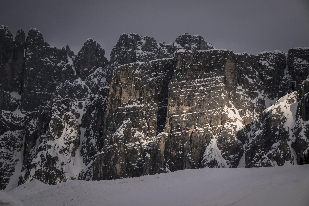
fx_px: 1287
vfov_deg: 9.1
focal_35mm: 150
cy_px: 103
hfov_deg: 13.7
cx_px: 154
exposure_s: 1/160
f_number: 16
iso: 100
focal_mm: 100
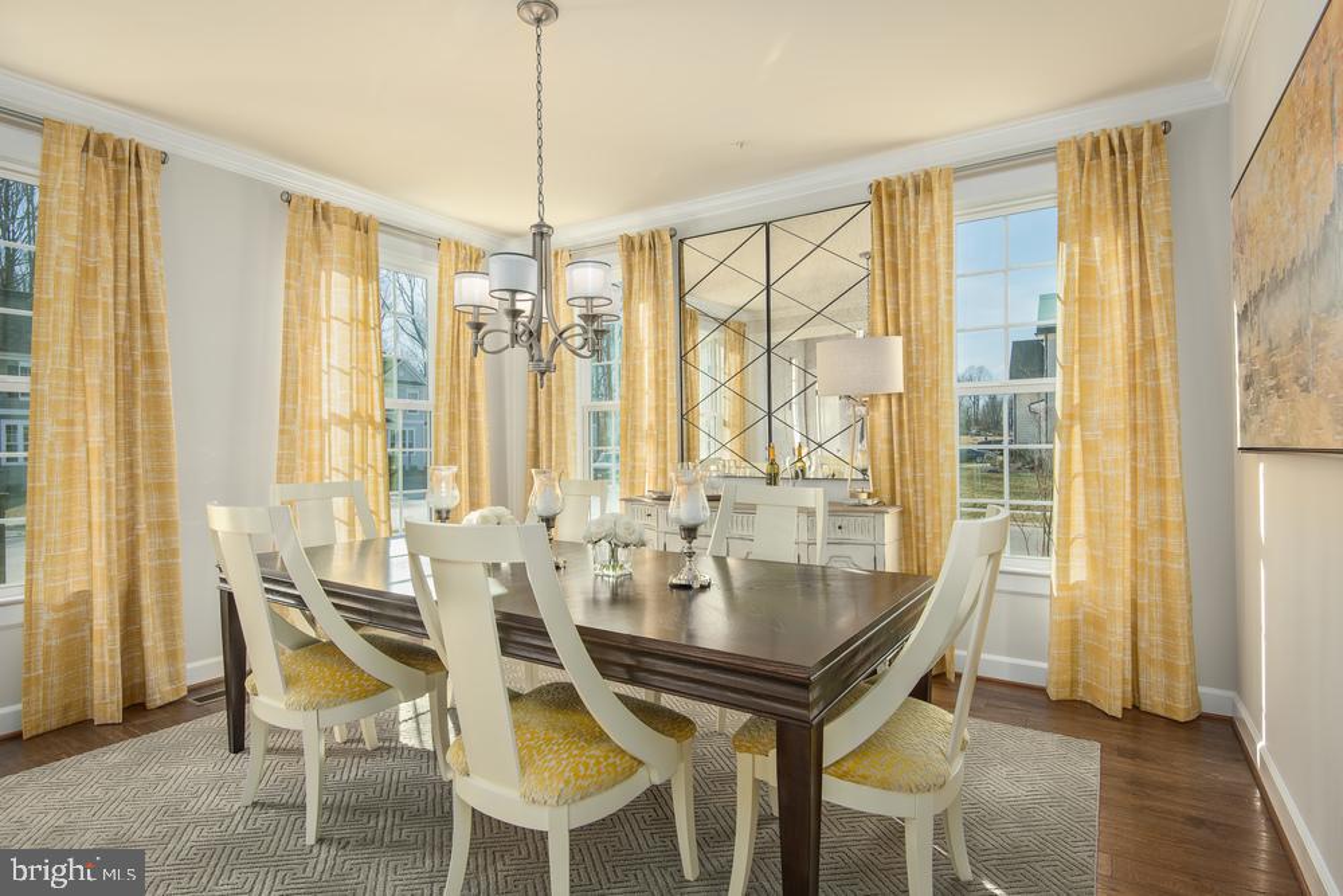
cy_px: 448
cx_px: 672
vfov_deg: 64.6
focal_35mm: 19
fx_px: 709
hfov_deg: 86.9
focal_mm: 19
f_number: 8
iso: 320
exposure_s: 1/250
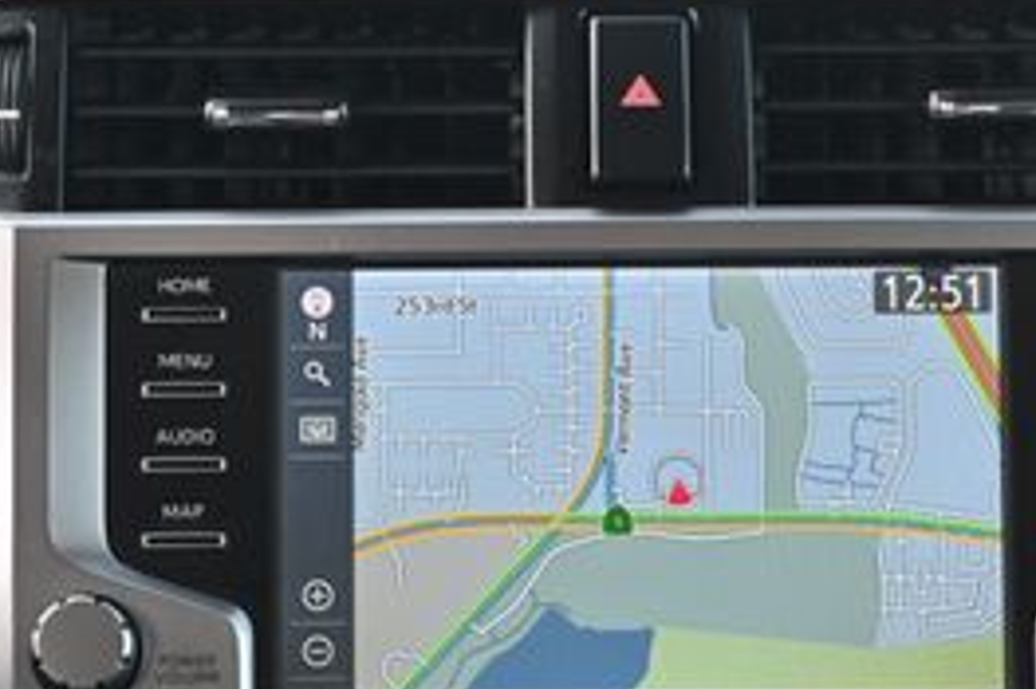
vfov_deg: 9.6
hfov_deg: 14.4
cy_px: 658
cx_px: 666
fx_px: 4090
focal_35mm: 142
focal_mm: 39
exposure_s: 1/125
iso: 560
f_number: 5.6
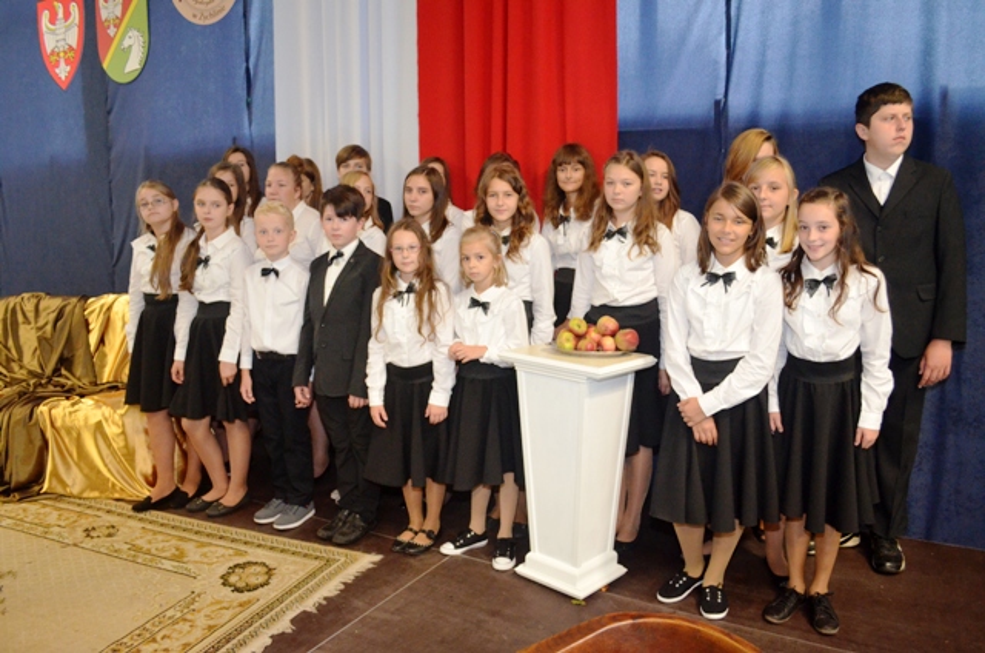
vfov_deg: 47.7
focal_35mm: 27
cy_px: 326
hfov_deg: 67.5
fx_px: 737
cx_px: 492
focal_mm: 18
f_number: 4
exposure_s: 1/60
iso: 2800
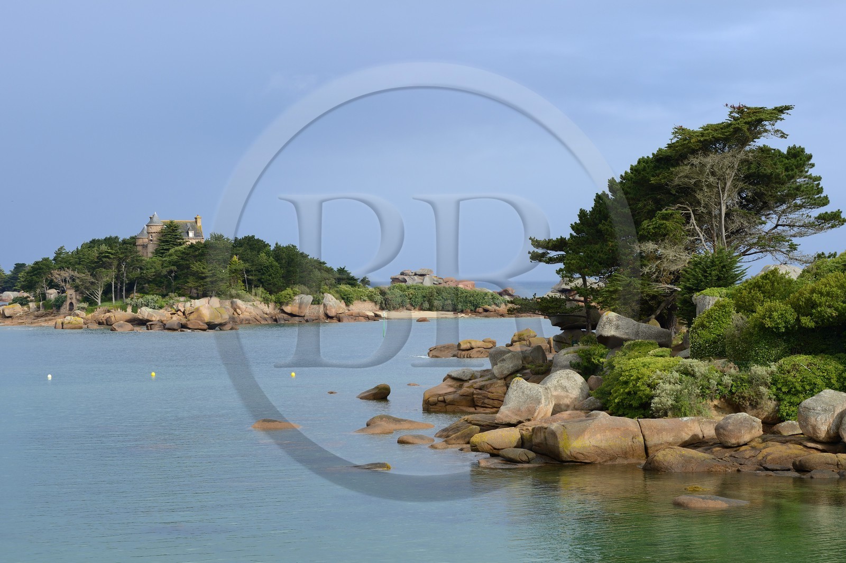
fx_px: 2019
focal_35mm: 86
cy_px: 282
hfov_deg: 23.7
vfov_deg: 15.9
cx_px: 423
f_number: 9
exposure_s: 1/250
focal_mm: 86
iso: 200
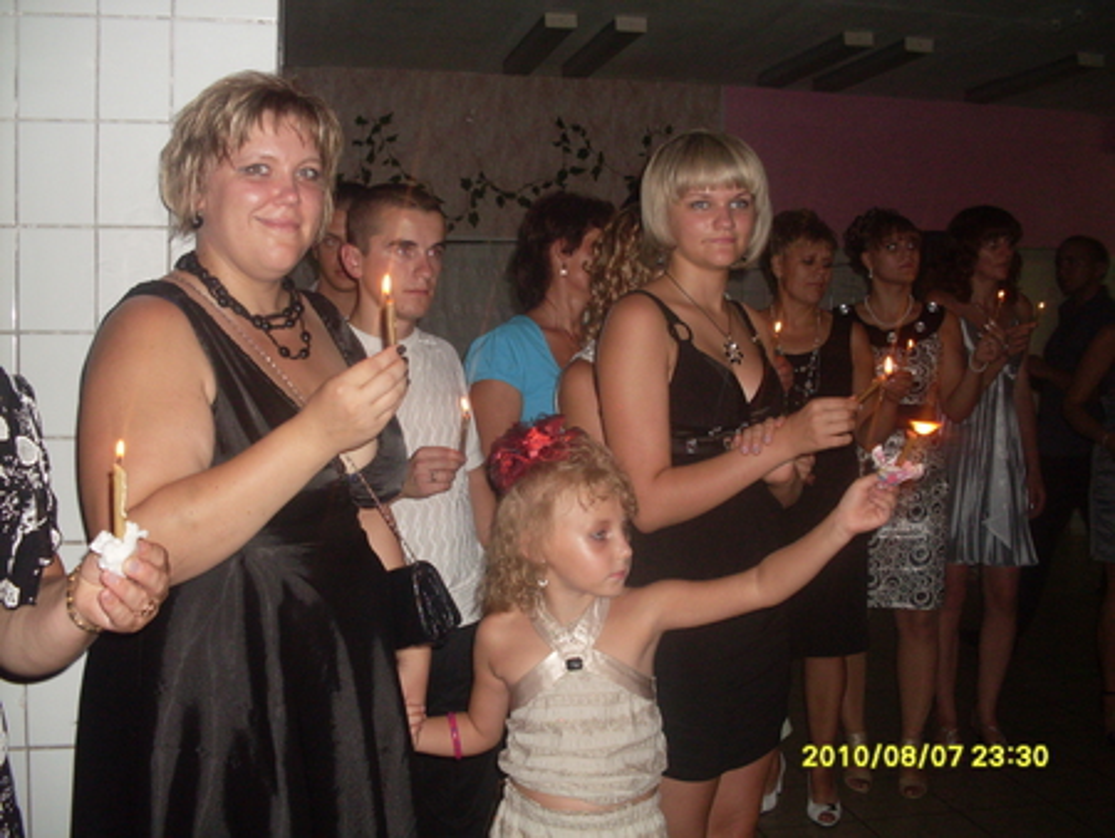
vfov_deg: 37.8
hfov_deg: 49.0
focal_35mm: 38
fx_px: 1225
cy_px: 419
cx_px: 558
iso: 100
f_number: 2.8
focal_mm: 6.3
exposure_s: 1/45
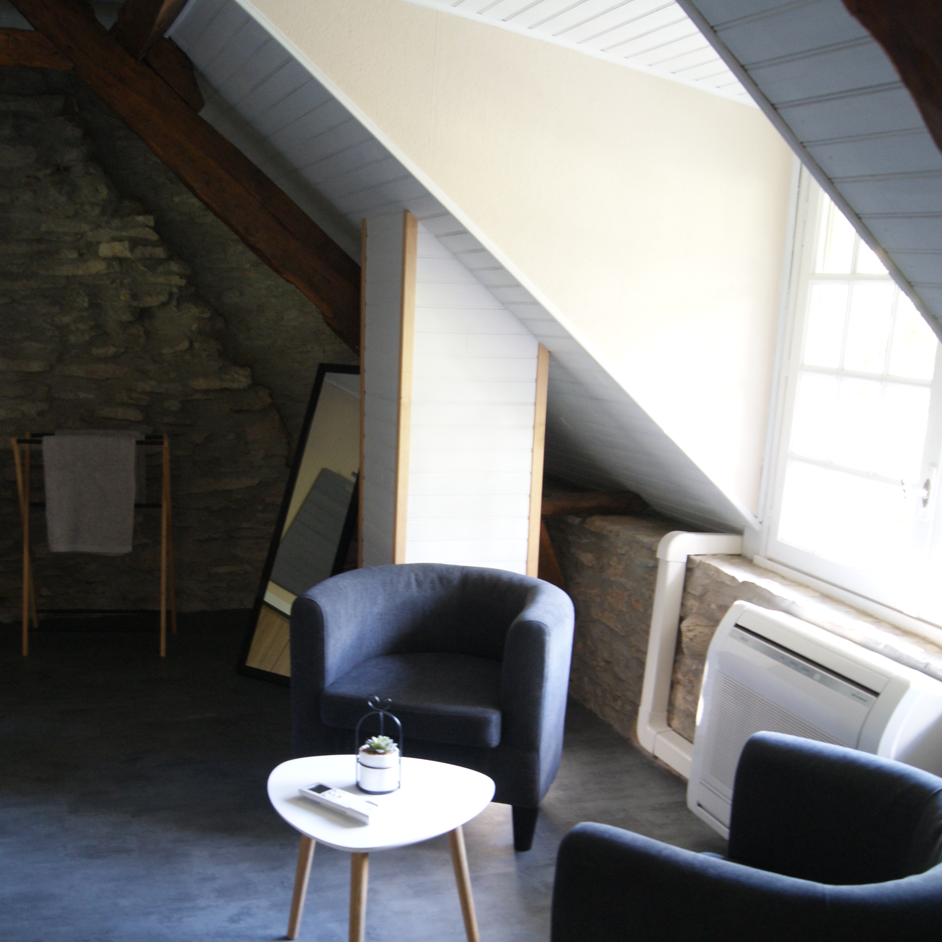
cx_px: 311
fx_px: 1170
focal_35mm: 38
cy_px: 495
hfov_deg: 43.2
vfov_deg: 43.8
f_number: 5.6
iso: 400
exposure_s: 1/5
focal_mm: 18
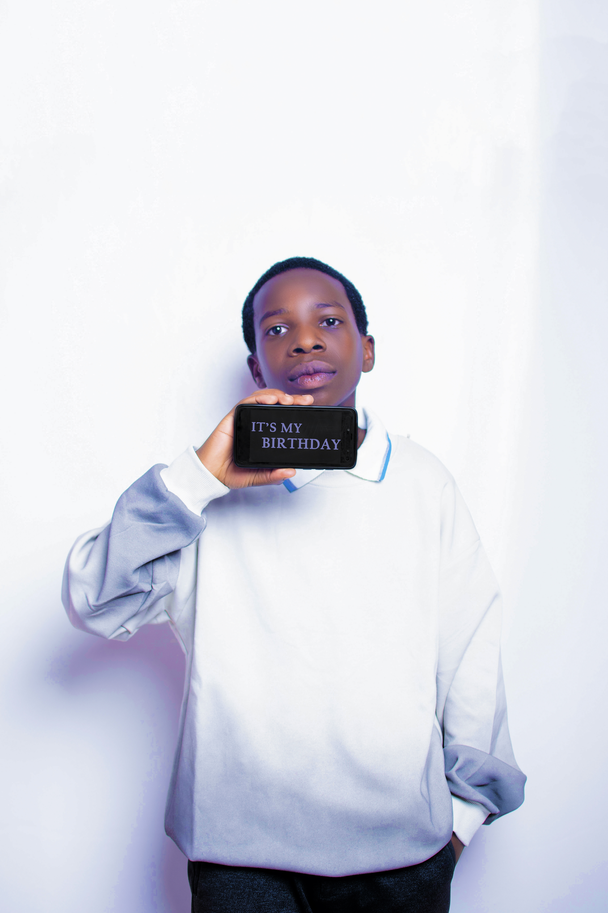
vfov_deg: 37.9
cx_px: 304
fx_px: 1330
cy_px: 456
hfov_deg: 25.8
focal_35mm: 52
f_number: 2.8
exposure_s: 1/100
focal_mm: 35
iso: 160
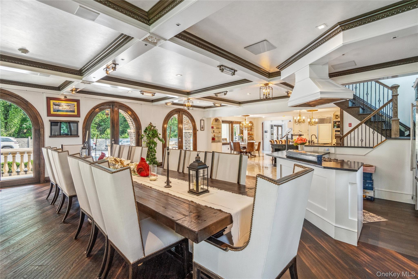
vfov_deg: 73.7
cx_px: 209
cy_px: 140
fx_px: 186
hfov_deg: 96.7
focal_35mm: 16
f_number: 6.3
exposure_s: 1/80
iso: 800
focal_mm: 16
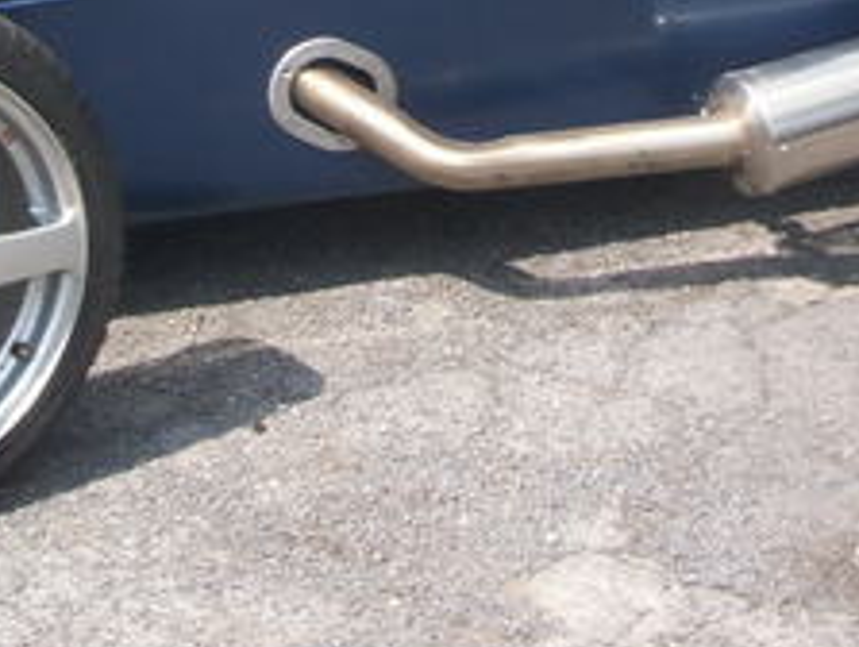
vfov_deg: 13.6
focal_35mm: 106
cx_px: 505
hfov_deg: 18.5
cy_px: -127
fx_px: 2635
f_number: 7.1
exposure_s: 1/80
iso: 50
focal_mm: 7.7
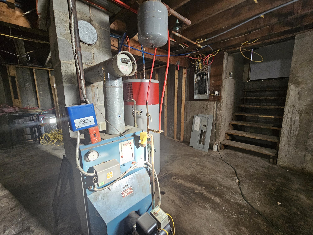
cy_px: 118
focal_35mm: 13
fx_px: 118
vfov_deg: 89.9
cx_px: 156
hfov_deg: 106.2
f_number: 2.2
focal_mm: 2.2
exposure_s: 1/77
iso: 500
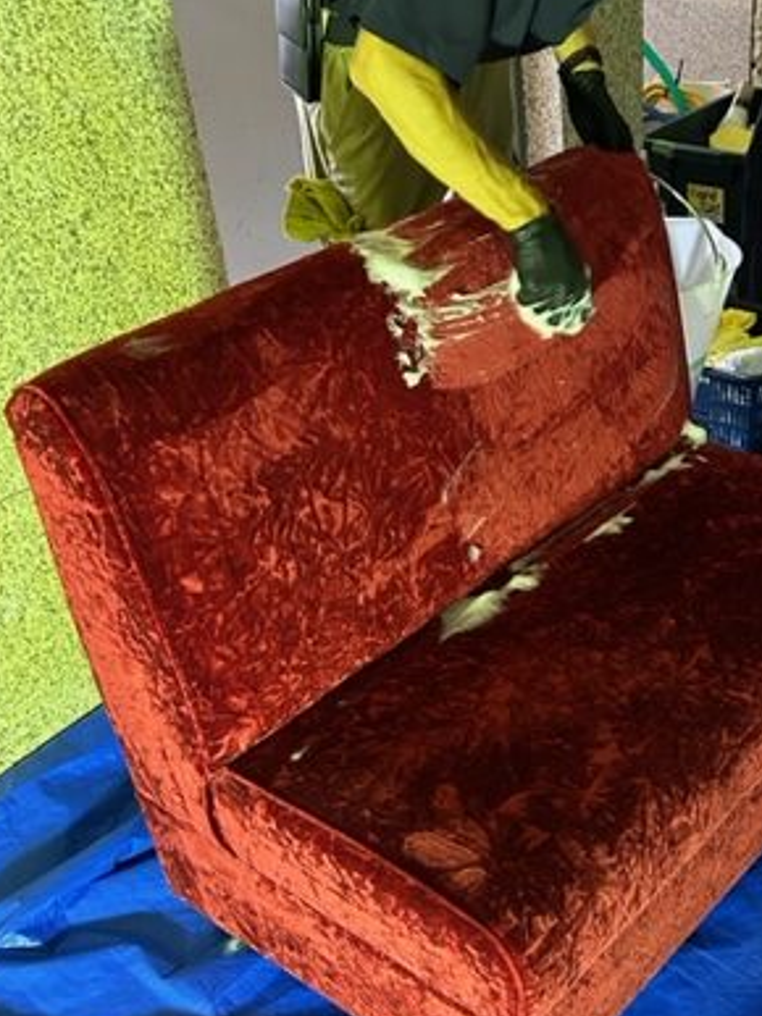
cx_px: 552
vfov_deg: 43.4
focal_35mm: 43
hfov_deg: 33.1
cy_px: 662
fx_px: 1263
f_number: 1.5
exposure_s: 1/40
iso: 500
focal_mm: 5.7
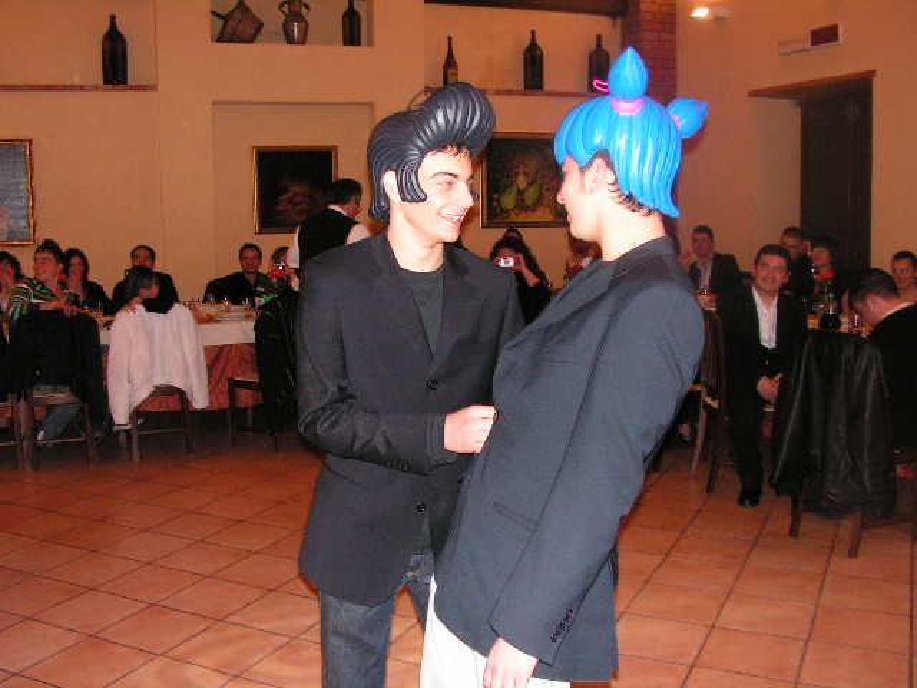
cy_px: 344
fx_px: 954
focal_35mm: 36
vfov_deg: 39.7
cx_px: 458
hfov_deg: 51.4
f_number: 3.2
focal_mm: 6
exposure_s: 1/40
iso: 200
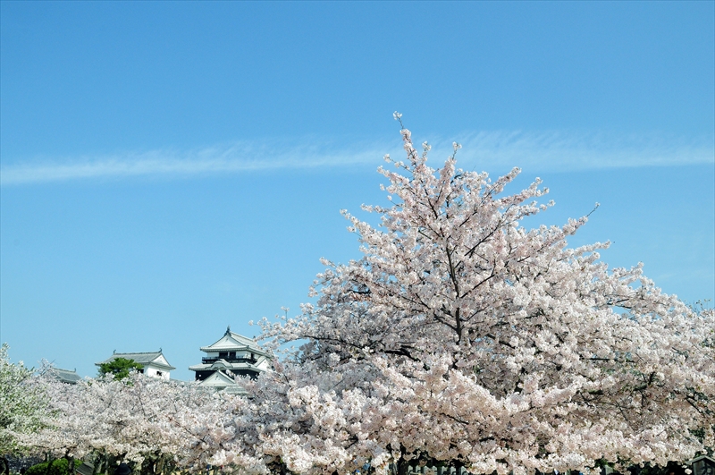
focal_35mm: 36
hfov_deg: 53.2
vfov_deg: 36.8
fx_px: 714
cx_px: 358
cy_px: 238
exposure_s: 1/500
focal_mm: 24
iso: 400
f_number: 11
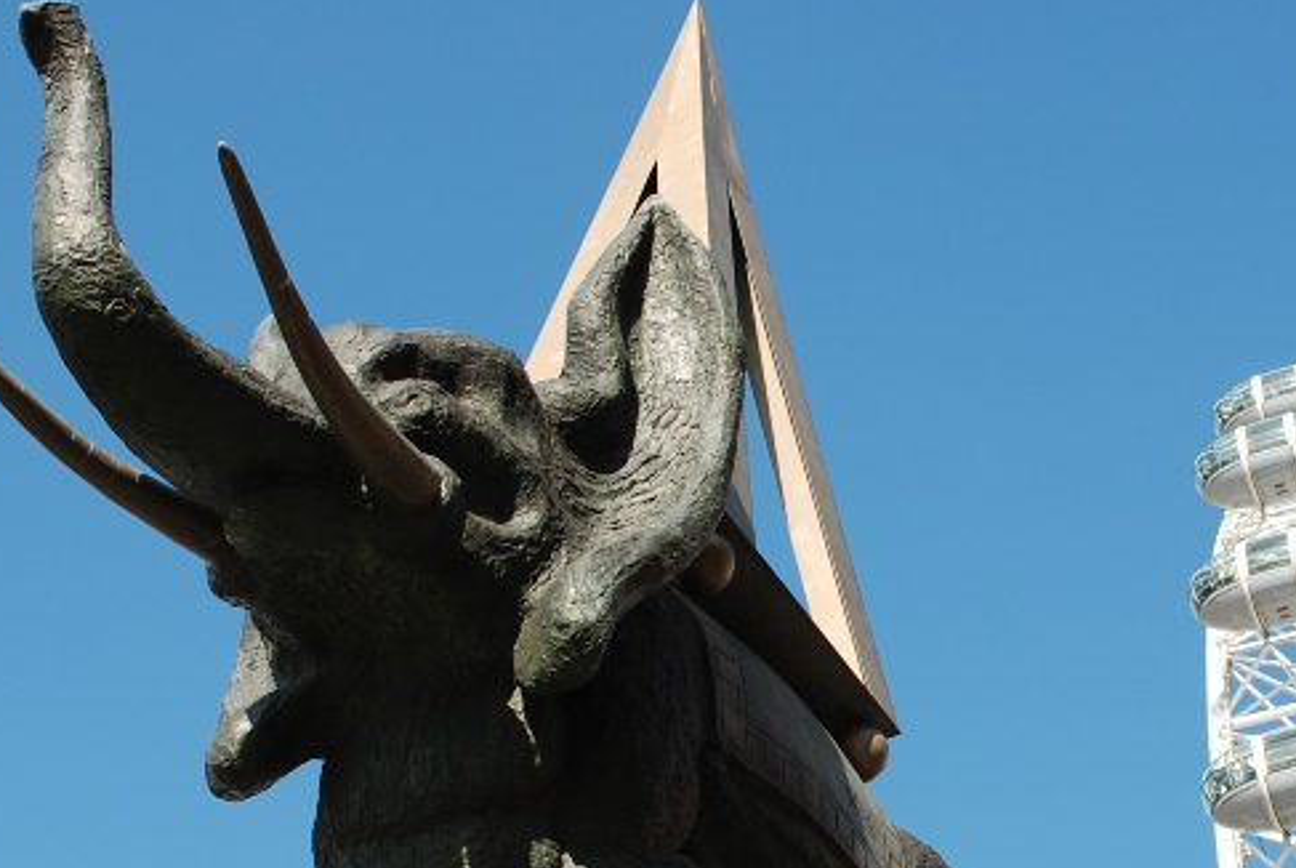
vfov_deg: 18.1
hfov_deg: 26.8
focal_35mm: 75
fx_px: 2703
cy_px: 666
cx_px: 884
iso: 100
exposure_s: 1/160
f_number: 7.1
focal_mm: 24
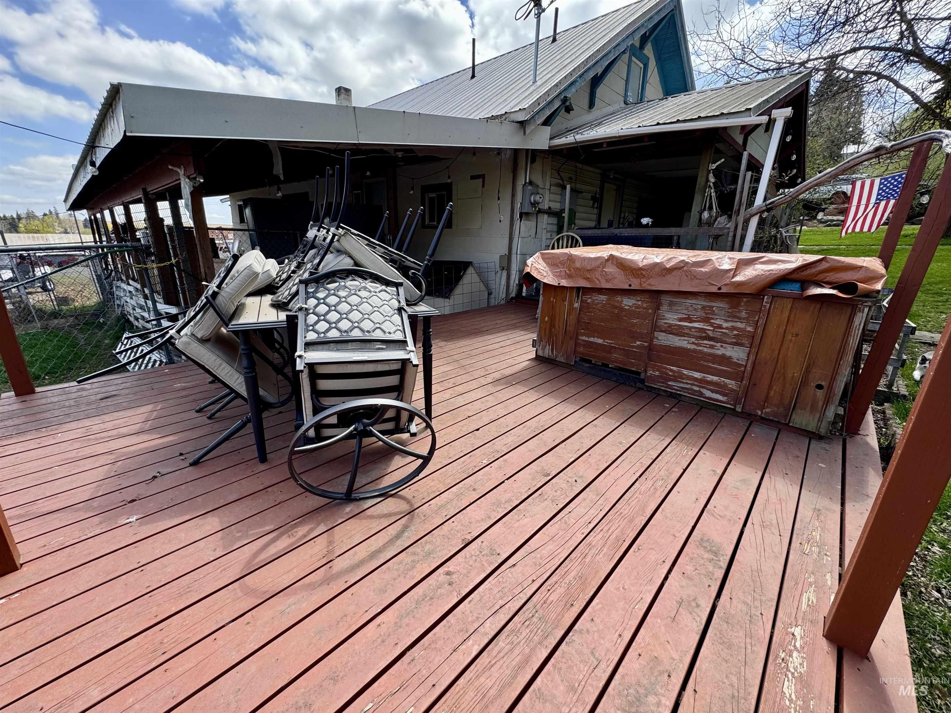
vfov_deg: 85.7
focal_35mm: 14
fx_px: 385
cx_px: 476
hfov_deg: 102.1
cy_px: 356
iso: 40
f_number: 2.2
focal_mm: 2.22
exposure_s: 1/407
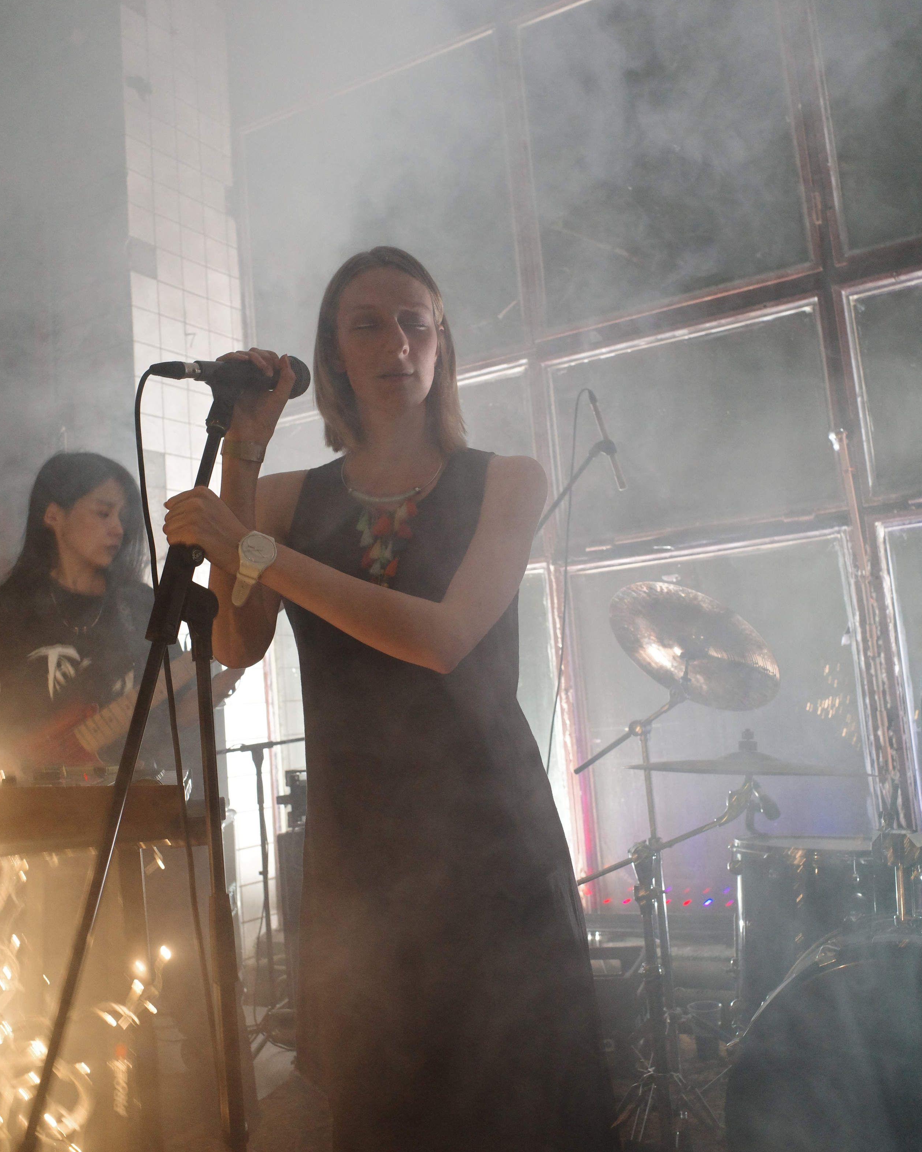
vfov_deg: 55.7
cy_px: 565
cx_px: 459
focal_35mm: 32
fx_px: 1091
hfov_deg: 45.8
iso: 1600
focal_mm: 18.3
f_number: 4.5
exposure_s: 1/25
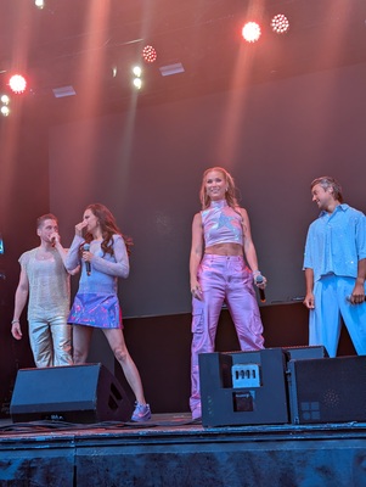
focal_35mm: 48
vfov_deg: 39.6
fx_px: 675
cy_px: 244
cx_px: 183
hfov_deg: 30.3
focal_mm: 6.81
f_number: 1.85
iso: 113
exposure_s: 1/200
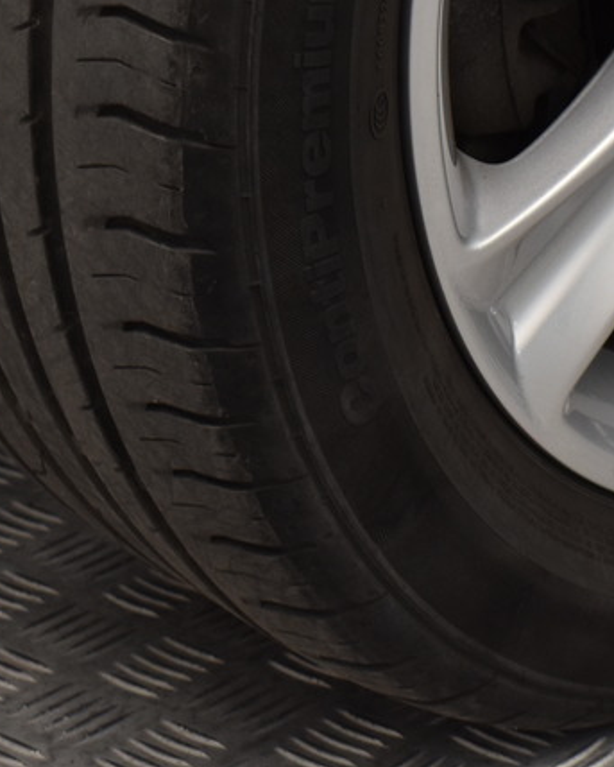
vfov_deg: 13.1
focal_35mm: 144
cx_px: 564
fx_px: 3262
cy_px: -140
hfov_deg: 10.7
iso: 400
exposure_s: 1/13
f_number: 6.3
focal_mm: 27
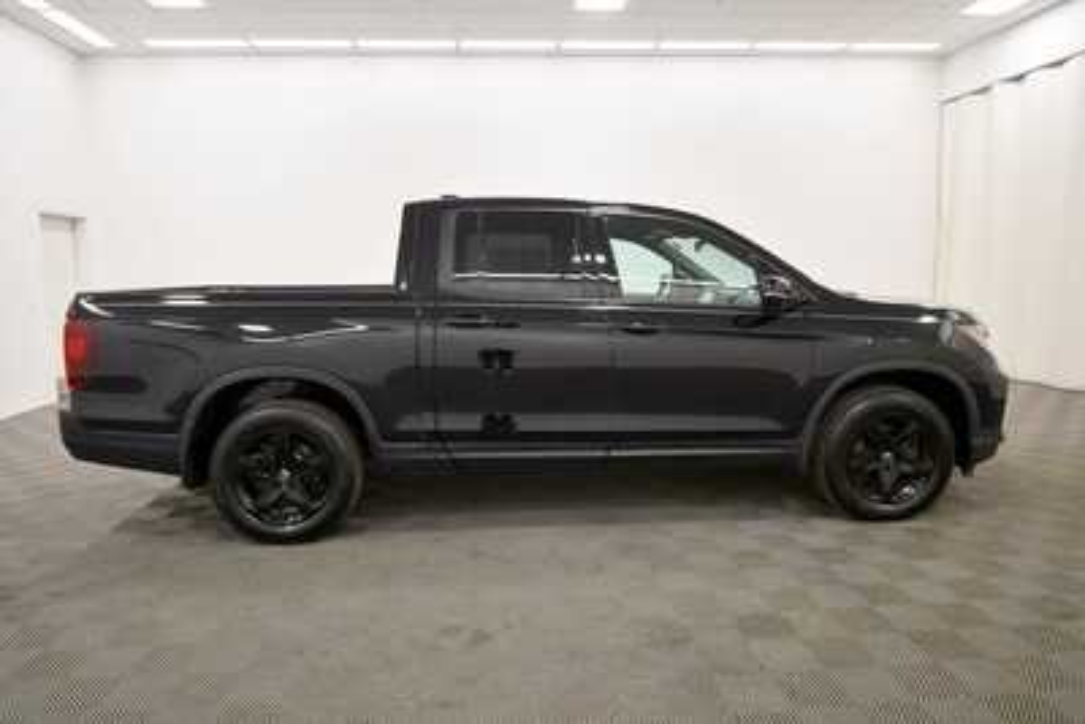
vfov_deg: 57.3
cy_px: 362
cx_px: 542
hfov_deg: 78.6
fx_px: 663
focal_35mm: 22
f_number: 5
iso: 800
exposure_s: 1/125
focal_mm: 15
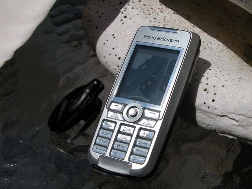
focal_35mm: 73
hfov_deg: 26.7
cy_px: 94
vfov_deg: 20.2
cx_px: 126
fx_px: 531
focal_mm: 18.8
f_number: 7.5
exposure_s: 1/971
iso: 100
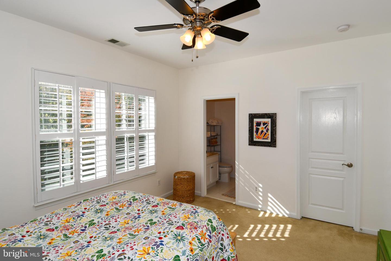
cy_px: 130
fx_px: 195
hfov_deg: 90.0
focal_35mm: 18
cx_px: 196
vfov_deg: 67.4
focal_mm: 12
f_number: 6.3
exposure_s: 1/160
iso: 100
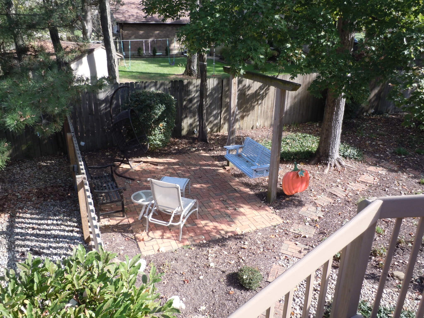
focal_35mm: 28
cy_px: 159
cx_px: 212
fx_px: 343
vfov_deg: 49.7
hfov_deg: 63.4
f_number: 3.7
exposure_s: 1/125
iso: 100
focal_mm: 5
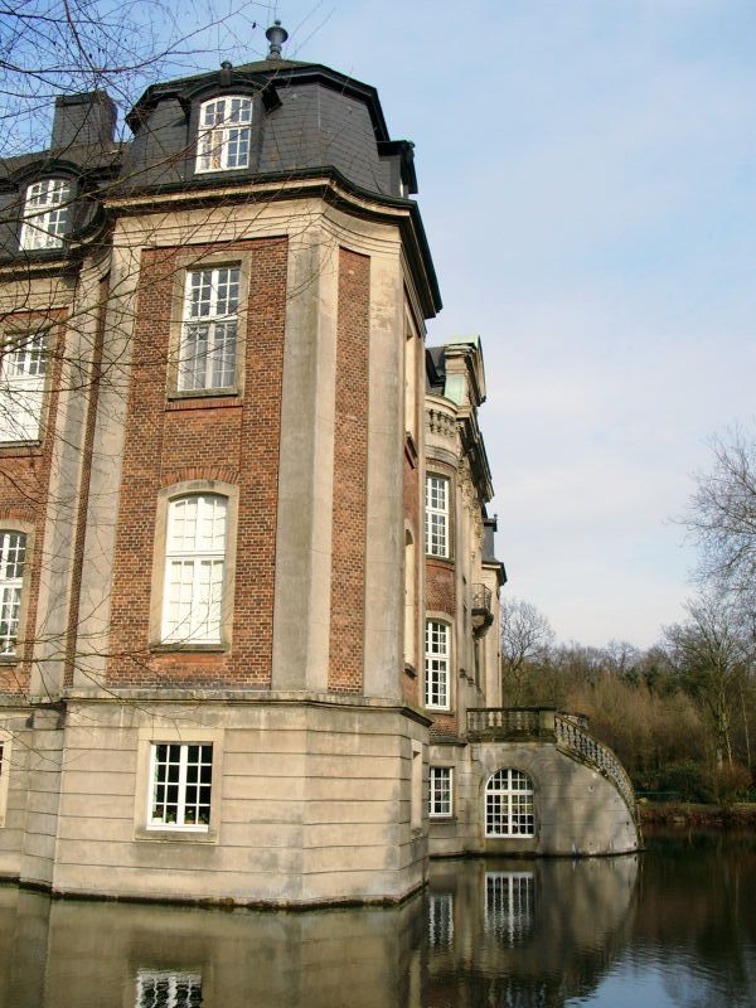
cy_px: 504
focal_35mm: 34
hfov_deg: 41.8
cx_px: 378
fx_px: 990
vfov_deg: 54.0
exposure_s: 1/791
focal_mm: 7.13
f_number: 4
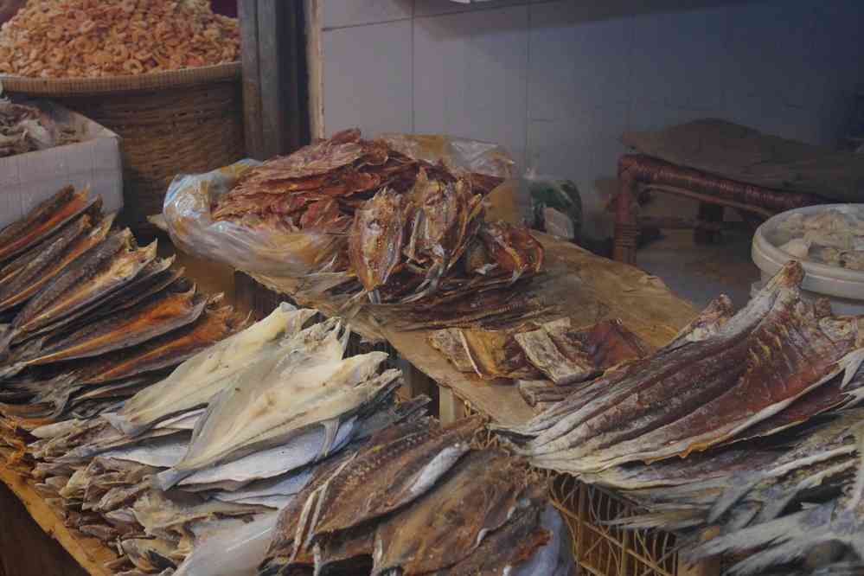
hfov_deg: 33.4
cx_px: 432
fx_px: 1440
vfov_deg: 22.6
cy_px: 288
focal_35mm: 60
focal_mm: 40
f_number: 4.5
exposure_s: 1/50
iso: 3200
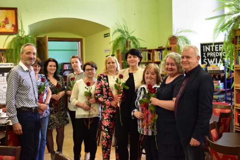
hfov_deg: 42.3
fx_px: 310
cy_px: 80
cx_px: 120
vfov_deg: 28.9
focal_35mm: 46
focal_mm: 31
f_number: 4.5
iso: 2000
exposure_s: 1/100
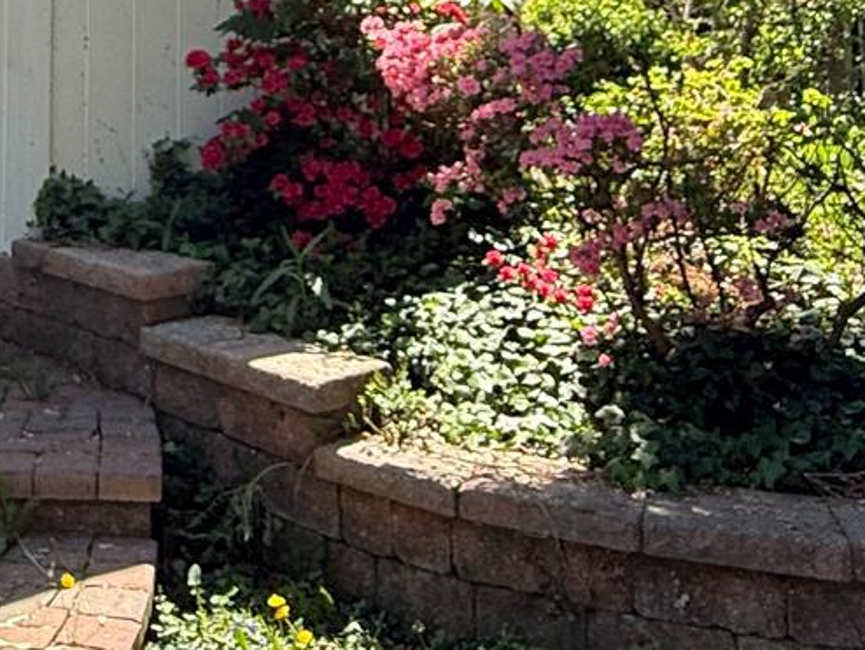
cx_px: 117
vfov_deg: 22.3
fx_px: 1450
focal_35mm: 58
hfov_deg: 31.9
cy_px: -219
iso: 64
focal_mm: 2.22
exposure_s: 1/619
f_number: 2.2
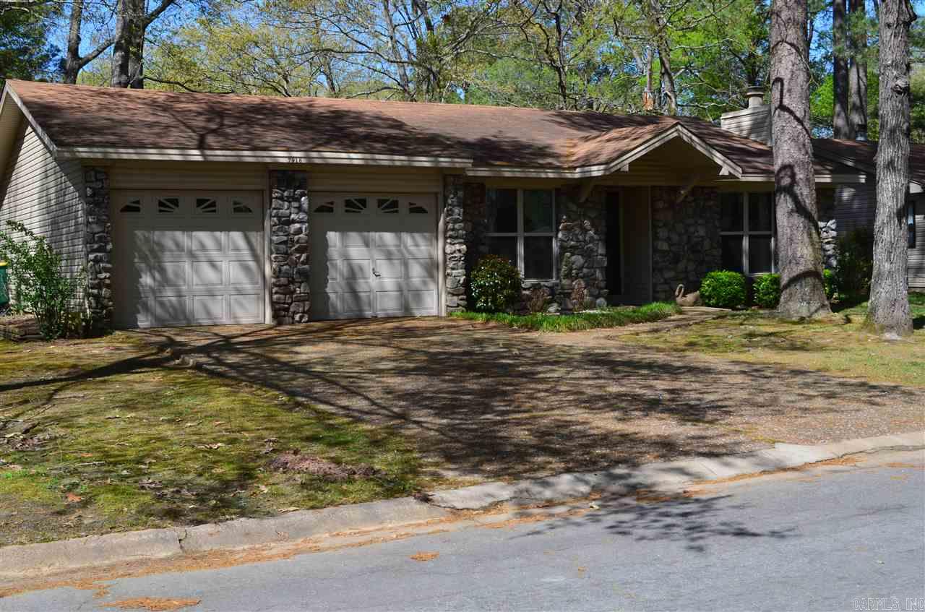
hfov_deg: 41.2
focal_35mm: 48
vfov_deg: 27.9
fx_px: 1230
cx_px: 462
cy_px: 306
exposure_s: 1/125
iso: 180
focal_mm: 32
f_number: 11
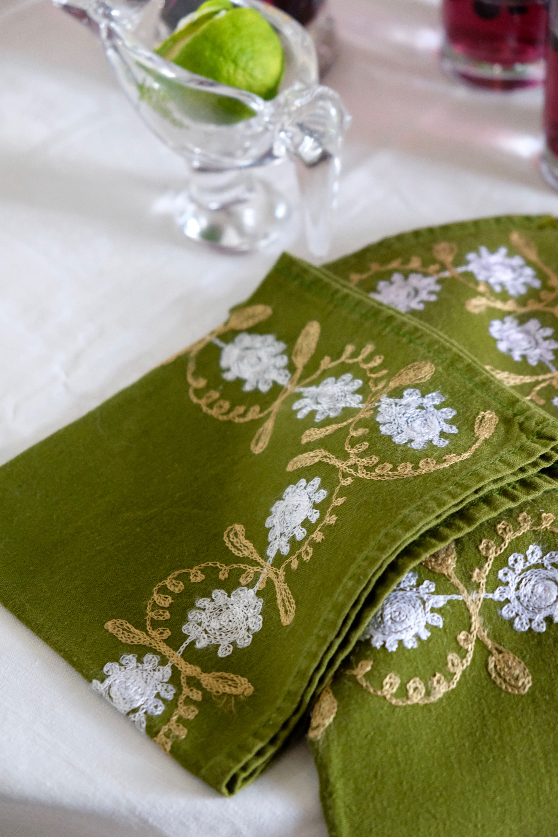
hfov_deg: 16.5
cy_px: 418
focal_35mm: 83
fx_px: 1930
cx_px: 279
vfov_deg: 24.5
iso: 5000
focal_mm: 55
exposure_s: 1/60
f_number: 4
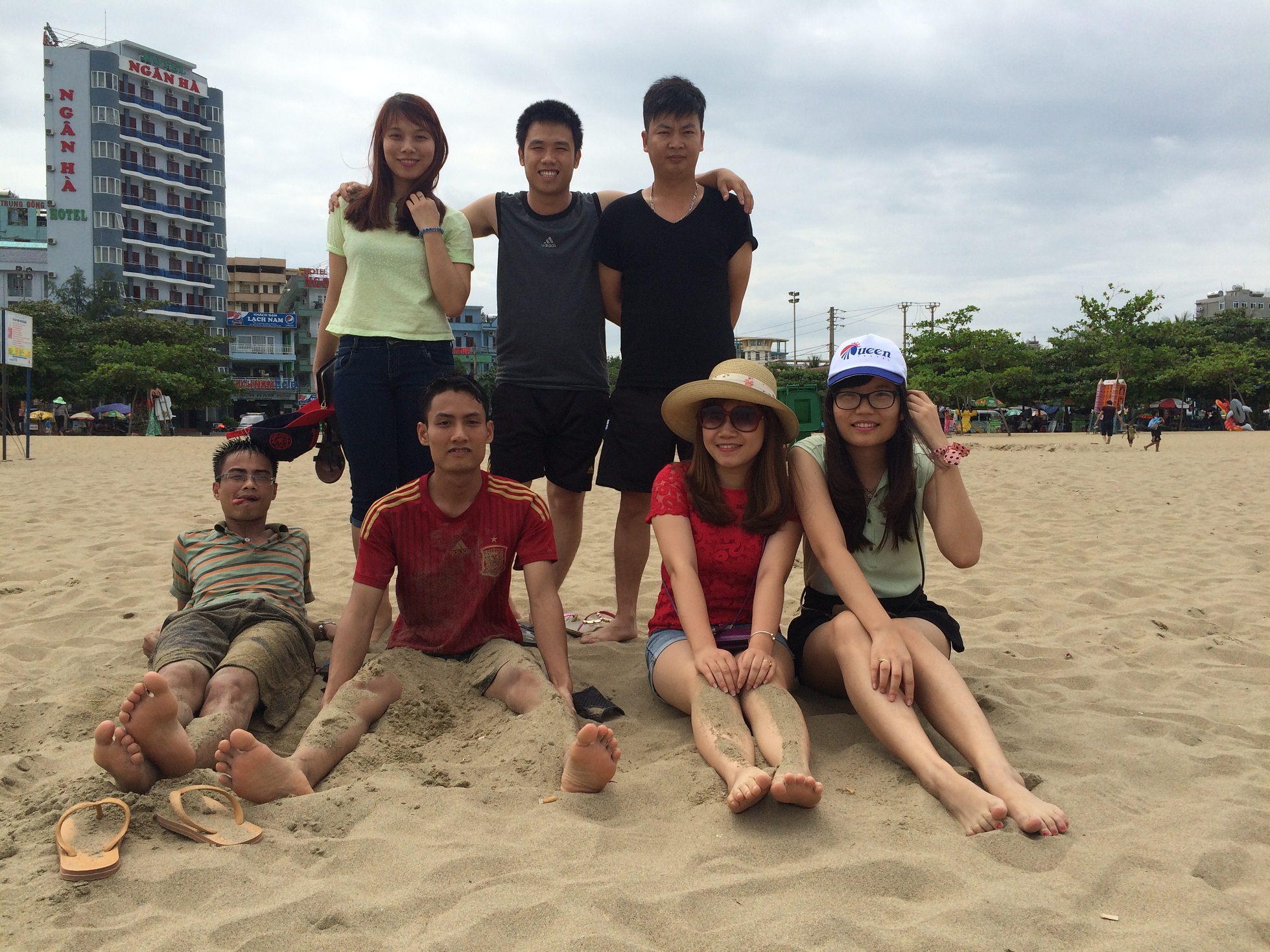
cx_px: 635
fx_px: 1064
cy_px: 476
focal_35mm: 29
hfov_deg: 61.7
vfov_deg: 48.2
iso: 32
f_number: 2.2
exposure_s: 1/3165
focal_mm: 4.15
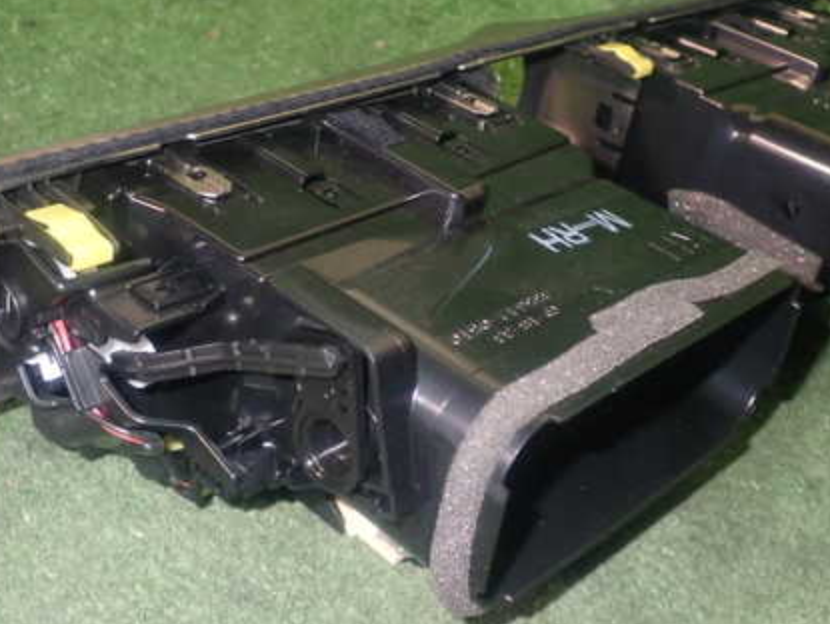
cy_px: 274
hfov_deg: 36.7
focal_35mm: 52
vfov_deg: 28.1
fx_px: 1248
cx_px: 476
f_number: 7.1
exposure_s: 1/40
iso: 400
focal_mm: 6.37
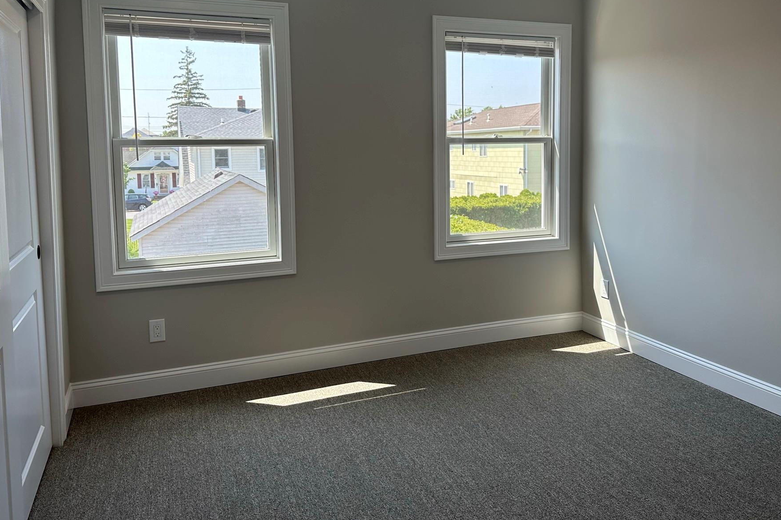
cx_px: 423
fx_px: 629
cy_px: 200
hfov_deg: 63.6
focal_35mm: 29
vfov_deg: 44.6
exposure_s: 1/392
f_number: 1.78
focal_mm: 6.86
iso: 80
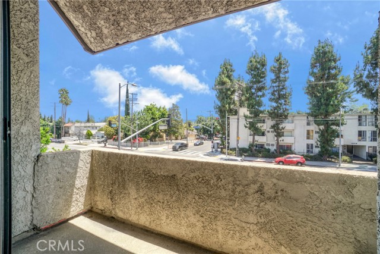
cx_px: 190
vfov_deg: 77.4
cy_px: 127
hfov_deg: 100.4
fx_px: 158
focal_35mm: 15
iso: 320
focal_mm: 10
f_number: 18
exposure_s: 1/30
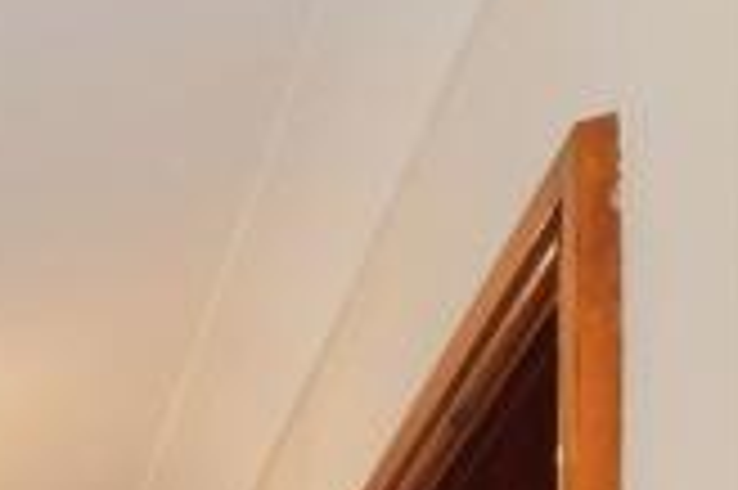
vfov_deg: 10.2
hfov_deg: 11.4
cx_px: -1472
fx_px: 2112
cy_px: 1405
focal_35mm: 103
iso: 400
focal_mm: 11
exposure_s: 1/160
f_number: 4
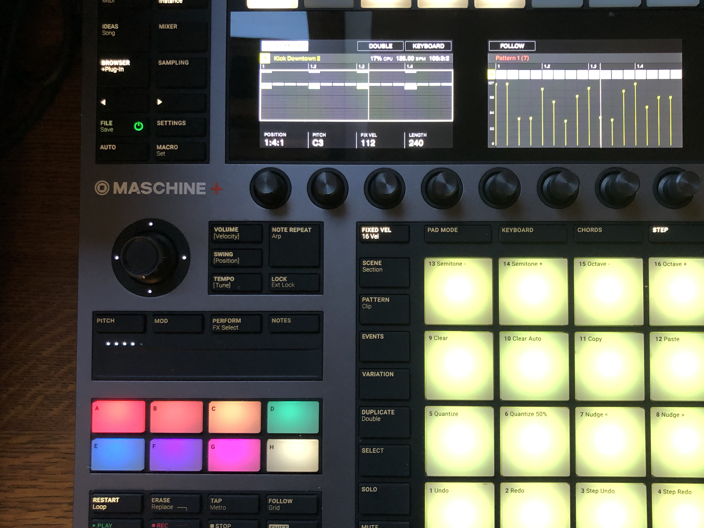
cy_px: 265
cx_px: 369
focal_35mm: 32
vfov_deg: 44.2
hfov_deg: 56.8
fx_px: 651
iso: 100
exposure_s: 1/14
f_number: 1.8
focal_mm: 4
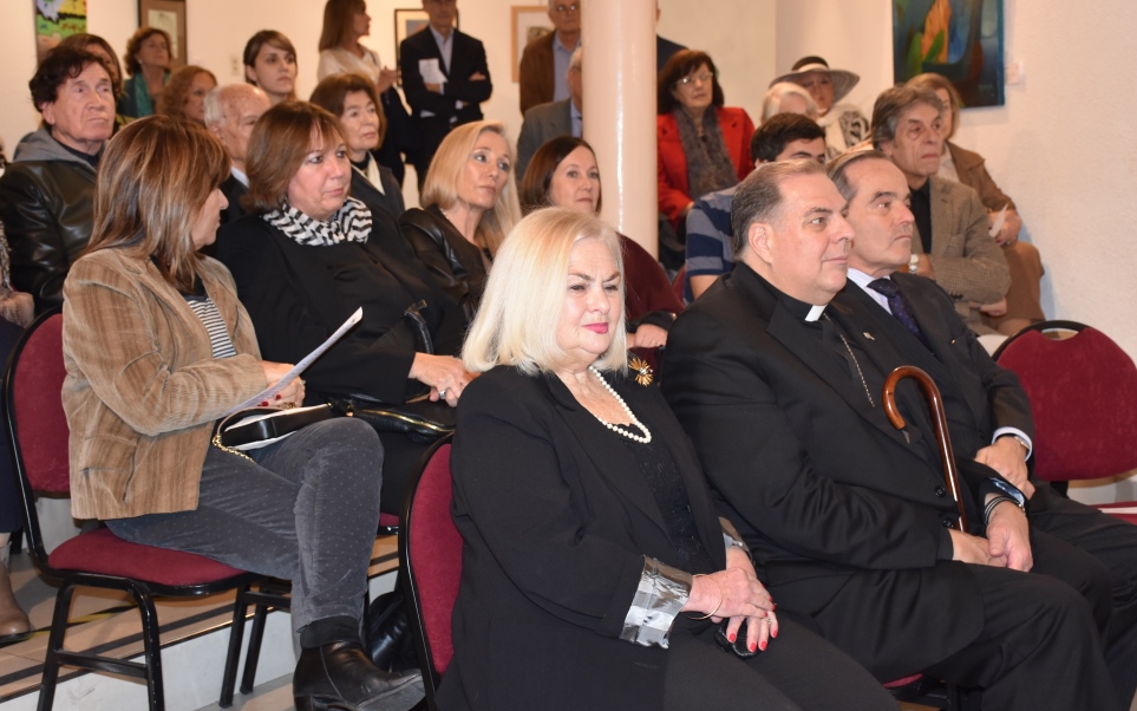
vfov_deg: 24.9
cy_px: 331
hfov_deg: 38.9
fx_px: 1611
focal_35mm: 52
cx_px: 548
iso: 1000
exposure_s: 1/60
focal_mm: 32
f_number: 4
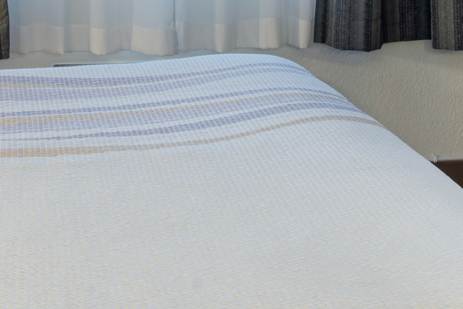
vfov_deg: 12.6
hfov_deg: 19.3
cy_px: -66
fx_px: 1364
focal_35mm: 106
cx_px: 240
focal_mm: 24
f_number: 13
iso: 100
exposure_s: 4
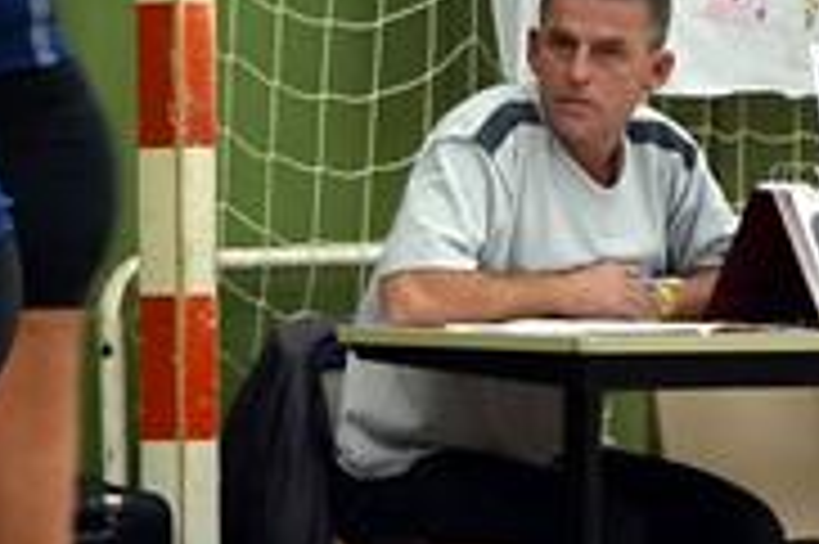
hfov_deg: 4.3
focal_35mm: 478
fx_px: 10864
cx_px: -871
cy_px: 157
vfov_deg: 2.9
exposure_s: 1/40
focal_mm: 50
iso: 800
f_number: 4.5
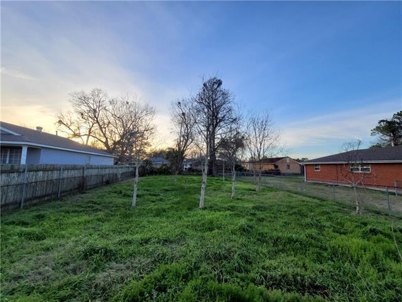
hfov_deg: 106.2
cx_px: 201
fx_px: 151
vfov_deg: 89.9
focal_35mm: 13
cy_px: 151
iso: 64
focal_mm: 2.2
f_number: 2.2
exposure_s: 1/419
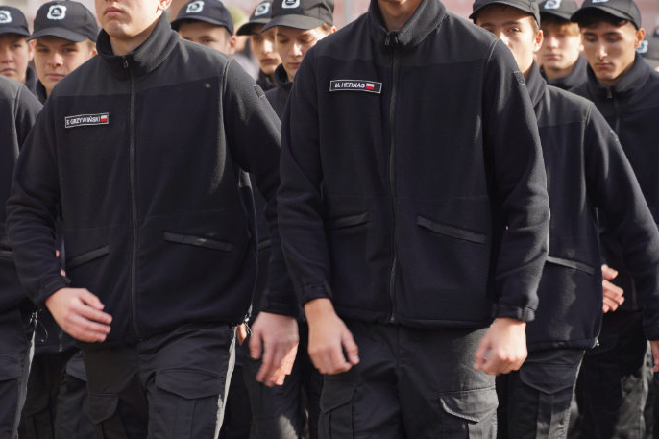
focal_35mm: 199
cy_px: 245
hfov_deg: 10.3
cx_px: 183
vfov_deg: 6.9
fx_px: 3642
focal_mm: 105
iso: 100
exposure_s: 1/200
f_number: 4
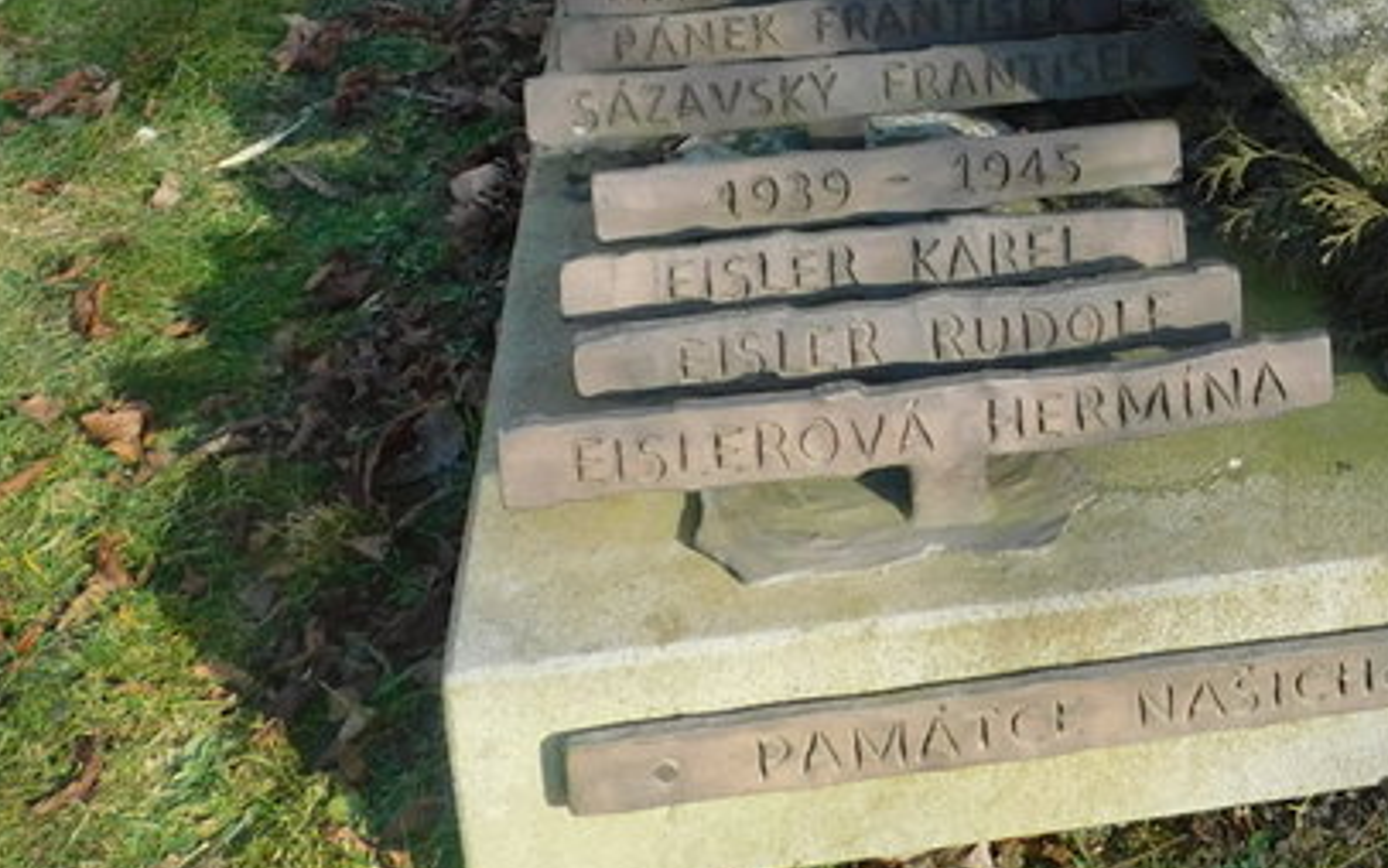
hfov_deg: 26.8
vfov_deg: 17.2
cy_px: -222
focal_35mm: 72
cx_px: 1439
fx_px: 2724
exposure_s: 1/400
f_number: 3
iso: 125
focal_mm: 4
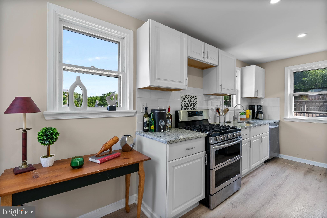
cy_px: 109
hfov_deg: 96.7
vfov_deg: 73.8
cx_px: 164
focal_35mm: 16
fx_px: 145
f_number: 8
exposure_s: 1/13
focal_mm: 16
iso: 100
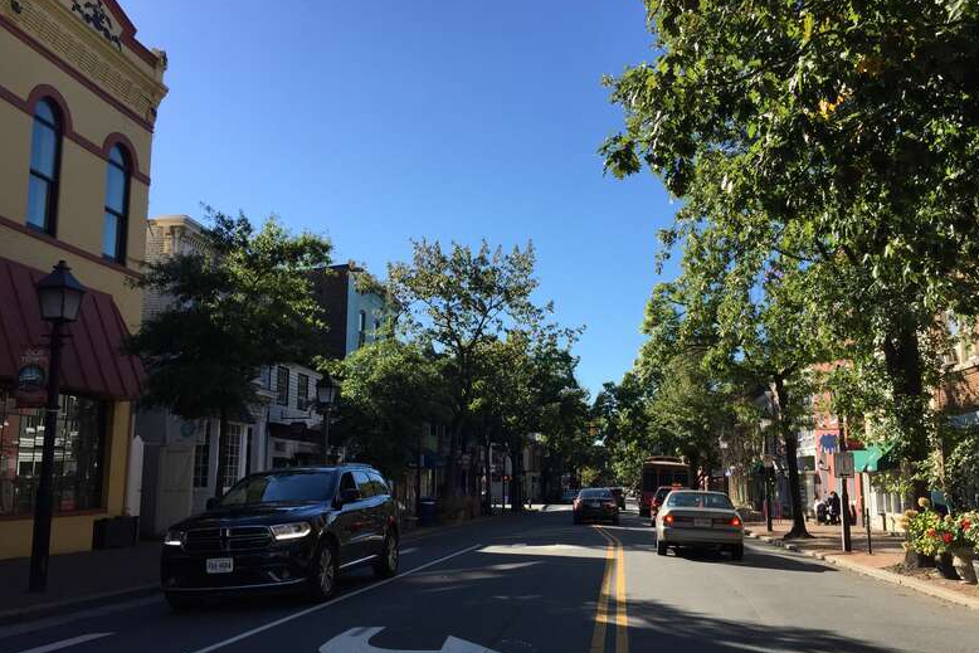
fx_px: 843
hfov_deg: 60.3
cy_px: 370
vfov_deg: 42.3
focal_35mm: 31
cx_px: 502
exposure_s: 1/1464
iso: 32
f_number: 2.2
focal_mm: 4.15
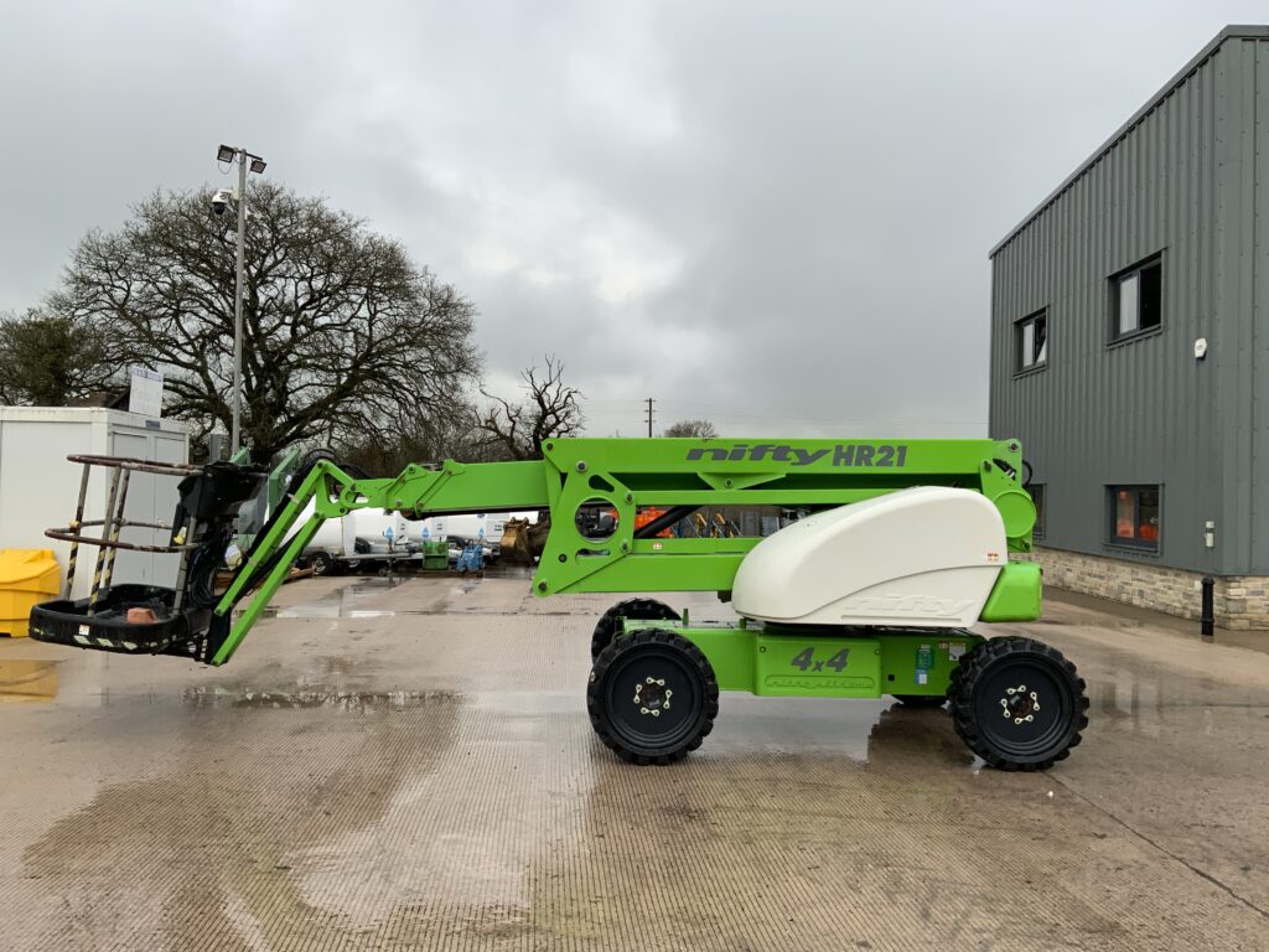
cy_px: 476
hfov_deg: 61.7
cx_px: 634
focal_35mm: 29
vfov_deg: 48.2
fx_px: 1063
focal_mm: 3
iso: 16
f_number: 1.8
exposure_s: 1/292
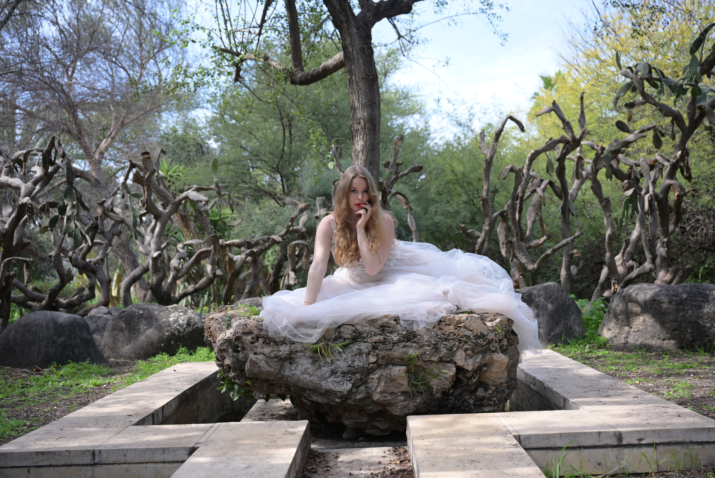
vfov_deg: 36.9
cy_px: 239
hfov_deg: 53.1
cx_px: 358
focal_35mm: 36
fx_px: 715
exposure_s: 1/400
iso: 125
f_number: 3.5
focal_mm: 36
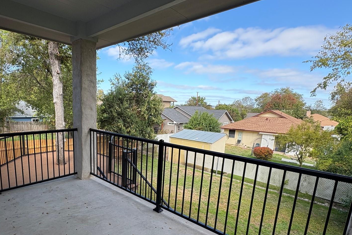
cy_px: 143
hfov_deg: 79.4
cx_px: 128
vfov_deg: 59.0
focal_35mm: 21
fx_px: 205
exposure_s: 1/544
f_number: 2.2
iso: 40
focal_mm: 2.22
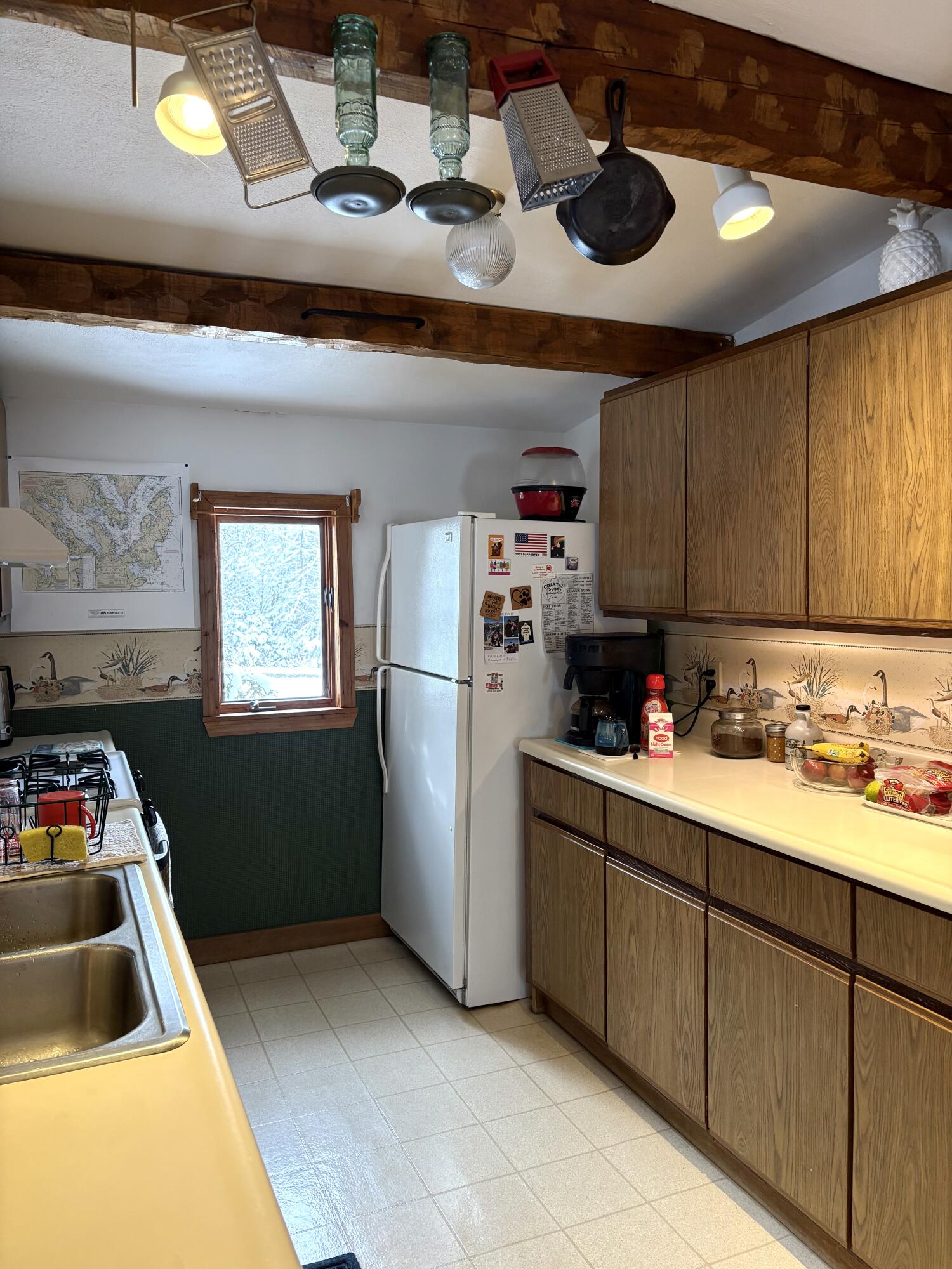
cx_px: 476
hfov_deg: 53.1
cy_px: 634
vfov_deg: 67.3
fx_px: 953
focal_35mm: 26
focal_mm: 5.96
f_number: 1.6
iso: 125
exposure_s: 1/60
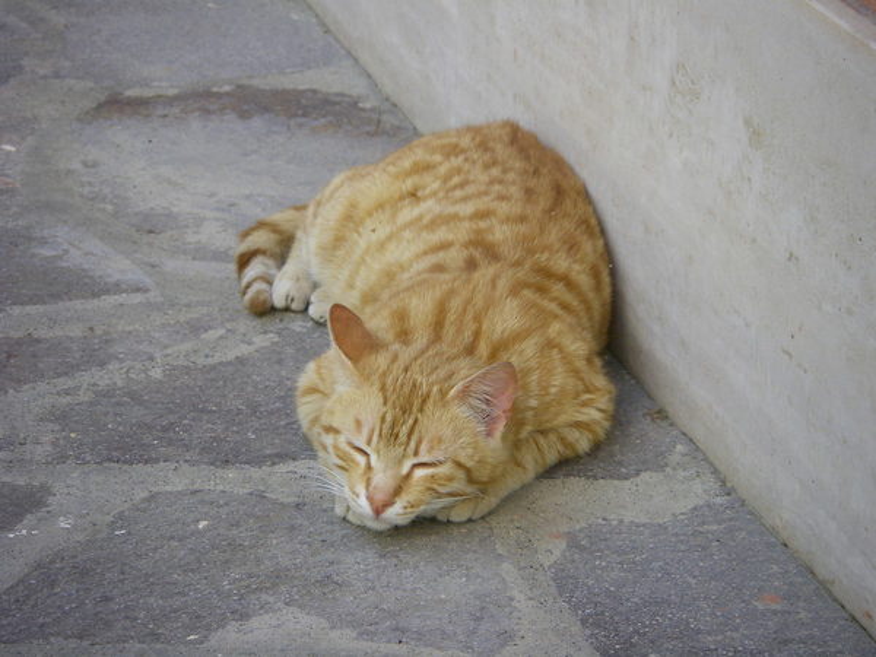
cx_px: 438
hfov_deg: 13.4
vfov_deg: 10.1
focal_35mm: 147
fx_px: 3720
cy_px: 328
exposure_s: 1/125
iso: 200
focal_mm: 24.2
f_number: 4.3
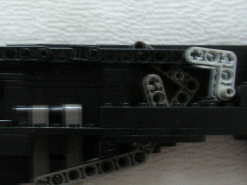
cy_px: 90
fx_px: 556
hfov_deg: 24.5
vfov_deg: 18.9
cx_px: 42
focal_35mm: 78
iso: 200
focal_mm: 6
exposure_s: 1/2.5
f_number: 3.2
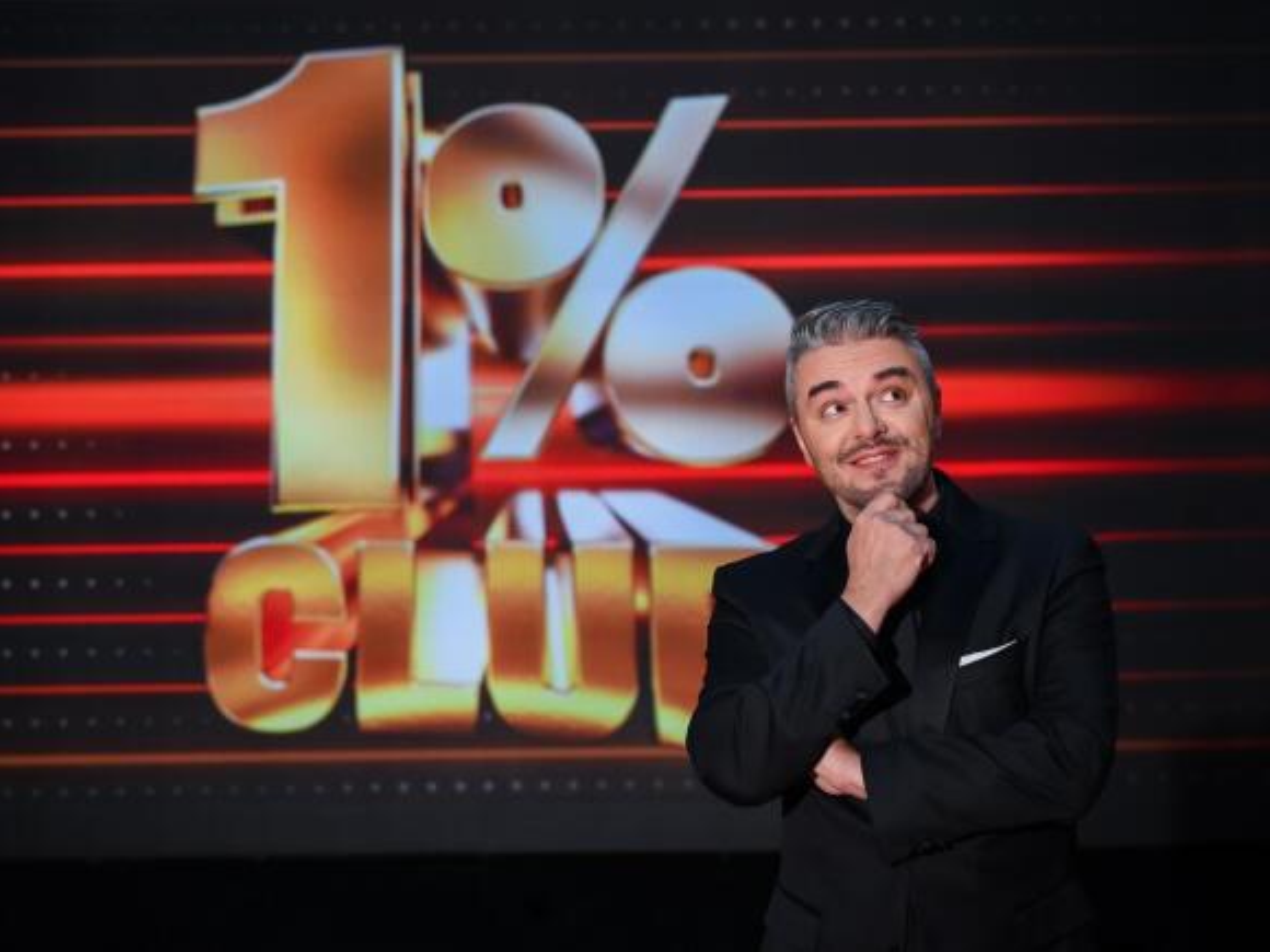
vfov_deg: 24.8
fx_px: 2165
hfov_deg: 32.7
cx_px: 563
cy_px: 478
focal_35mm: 59
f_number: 4
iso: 1000
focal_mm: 54
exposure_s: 1/160
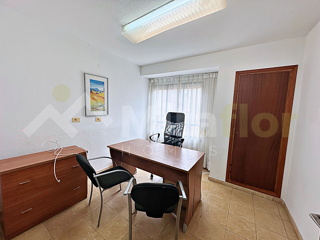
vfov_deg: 85.7
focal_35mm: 14
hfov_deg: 102.1
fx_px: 129
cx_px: 160
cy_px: 120
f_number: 2.2
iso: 40
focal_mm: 2.22
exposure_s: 1/100
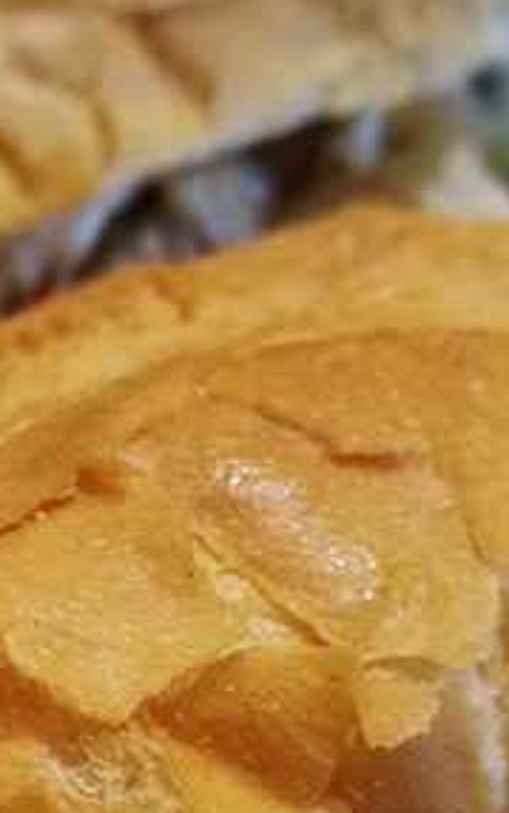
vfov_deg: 27.4
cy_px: 753
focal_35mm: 72
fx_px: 1596
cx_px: -11
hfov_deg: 17.6
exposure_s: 1/20
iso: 500
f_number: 4
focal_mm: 4.5
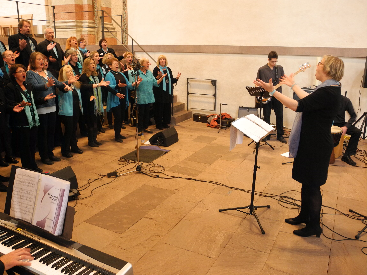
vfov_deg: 44.2
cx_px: 184
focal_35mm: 32
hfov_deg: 56.8
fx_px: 339
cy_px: 138
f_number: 2.8
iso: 400
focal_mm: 6.8
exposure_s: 1/15
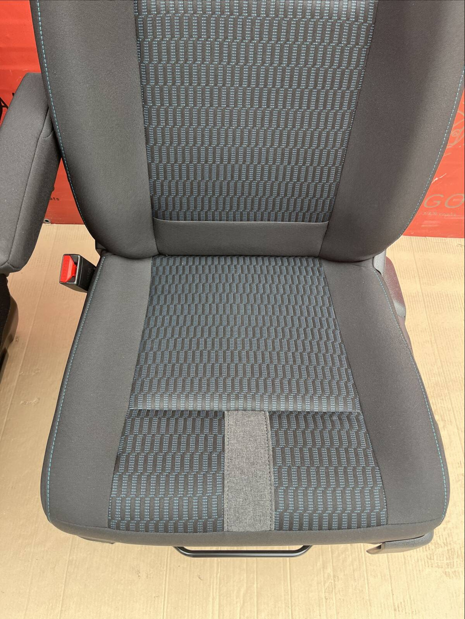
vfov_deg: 67.3
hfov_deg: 53.1
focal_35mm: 26
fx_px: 466
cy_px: 310
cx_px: 232
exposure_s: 1/148
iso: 64
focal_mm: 5.1
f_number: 1.6
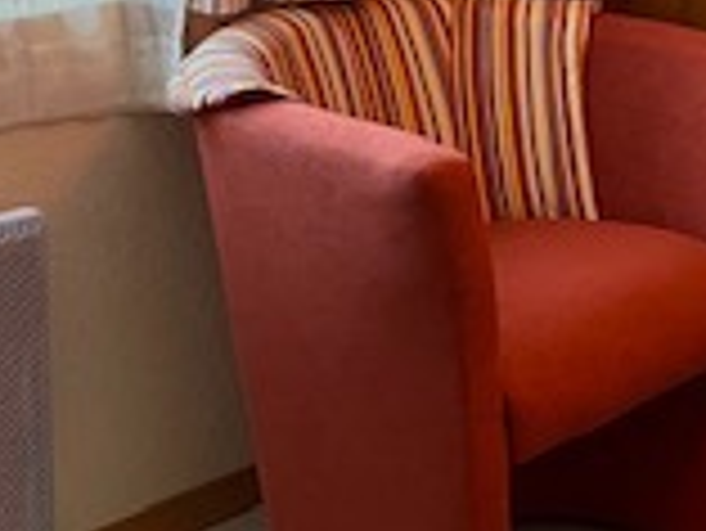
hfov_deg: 17.8
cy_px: -40
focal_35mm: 106
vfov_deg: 13.7
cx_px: 809
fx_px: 2164
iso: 200
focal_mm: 4.25
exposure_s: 1/50
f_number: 1.8
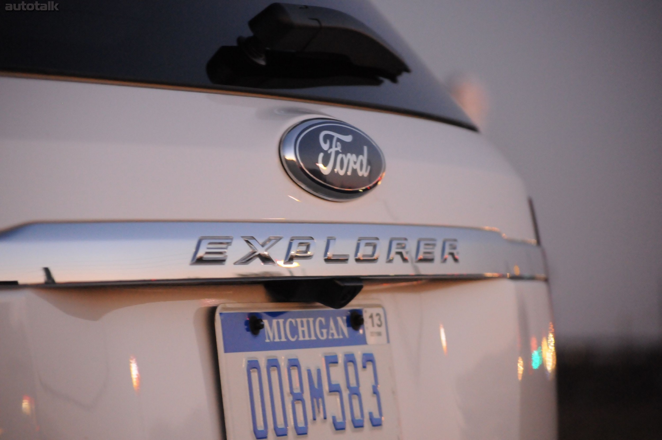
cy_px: 220
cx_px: 331
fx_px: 2370
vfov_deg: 10.6
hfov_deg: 15.9
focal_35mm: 129
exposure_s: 1/8
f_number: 4.2
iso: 2500
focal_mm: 86
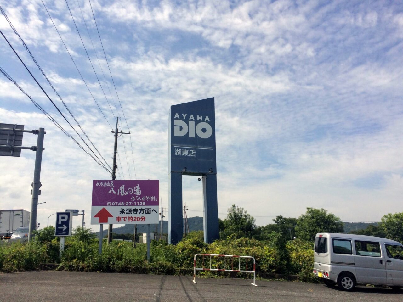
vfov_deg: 48.2
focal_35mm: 29
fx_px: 338
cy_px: 151
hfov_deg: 61.7
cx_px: 202
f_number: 2.2
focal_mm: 4.15
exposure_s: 1/4115
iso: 32
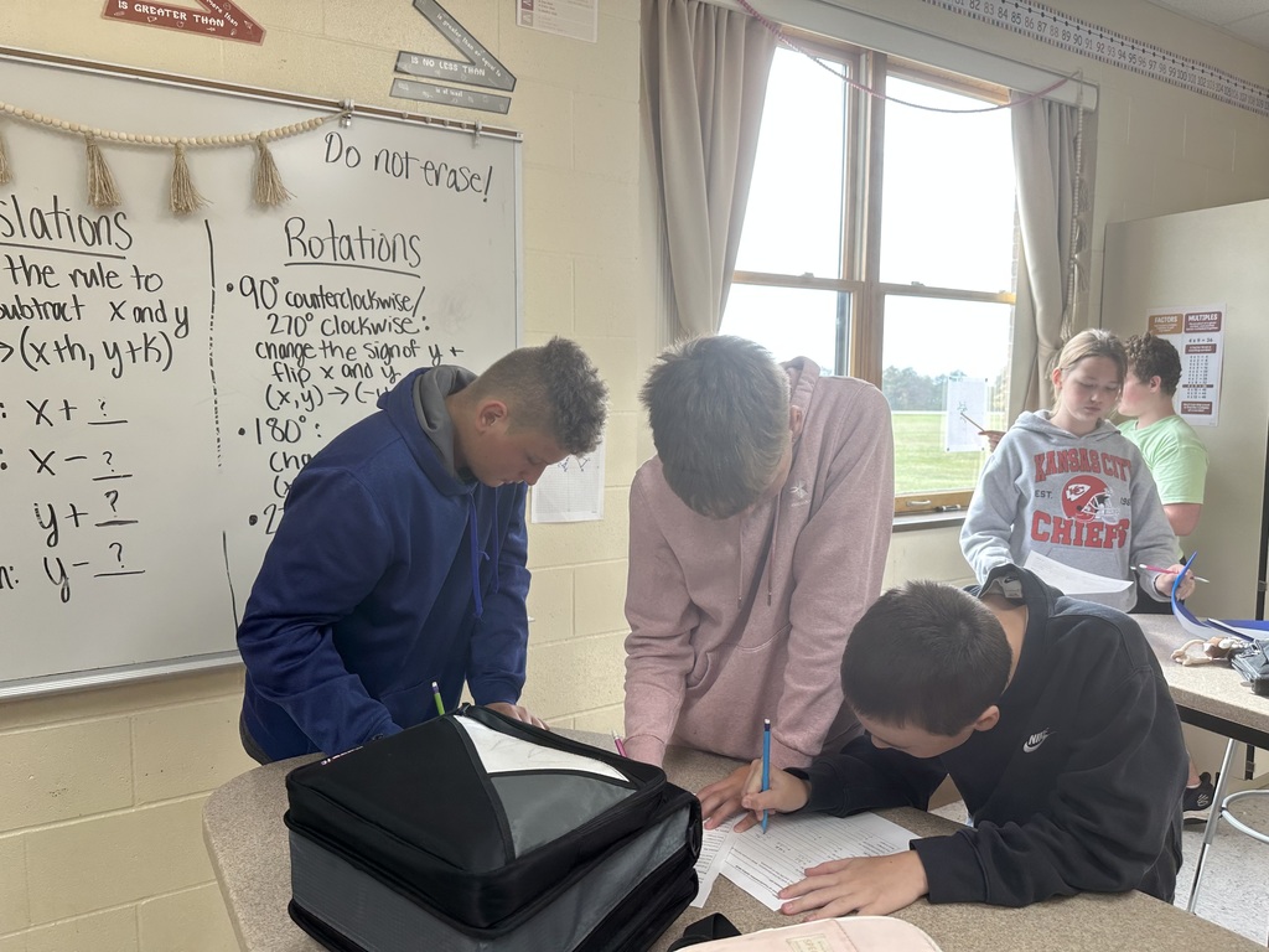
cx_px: 634
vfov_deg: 56.8
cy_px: 476
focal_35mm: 24
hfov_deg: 71.6
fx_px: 880
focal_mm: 6.86
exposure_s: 1/120
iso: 80
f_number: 1.78
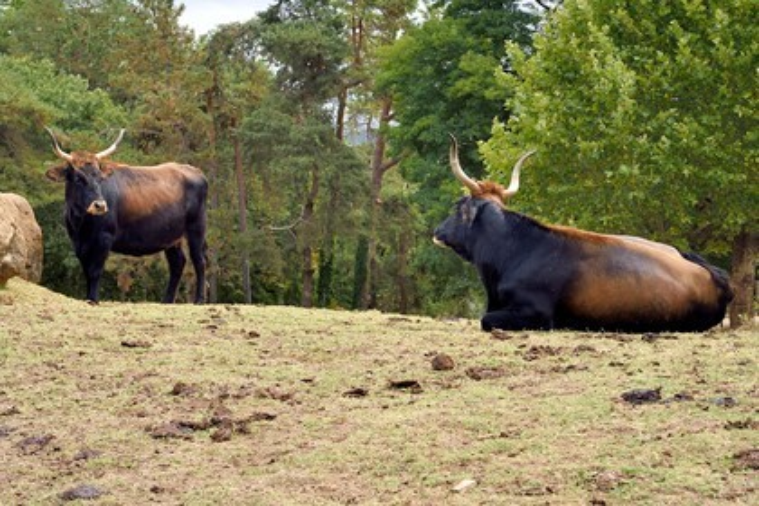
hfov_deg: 28.8
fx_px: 1476
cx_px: 380
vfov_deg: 19.5
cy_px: 253
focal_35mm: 70
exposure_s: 1/250
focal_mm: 70
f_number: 8
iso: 200
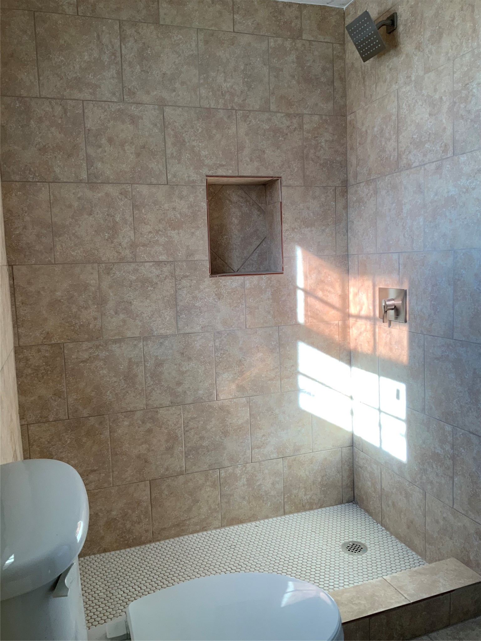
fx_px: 537
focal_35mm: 29
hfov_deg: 48.2
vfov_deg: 61.7
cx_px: 240
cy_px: 320
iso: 40
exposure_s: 1/120
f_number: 1.8
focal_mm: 3
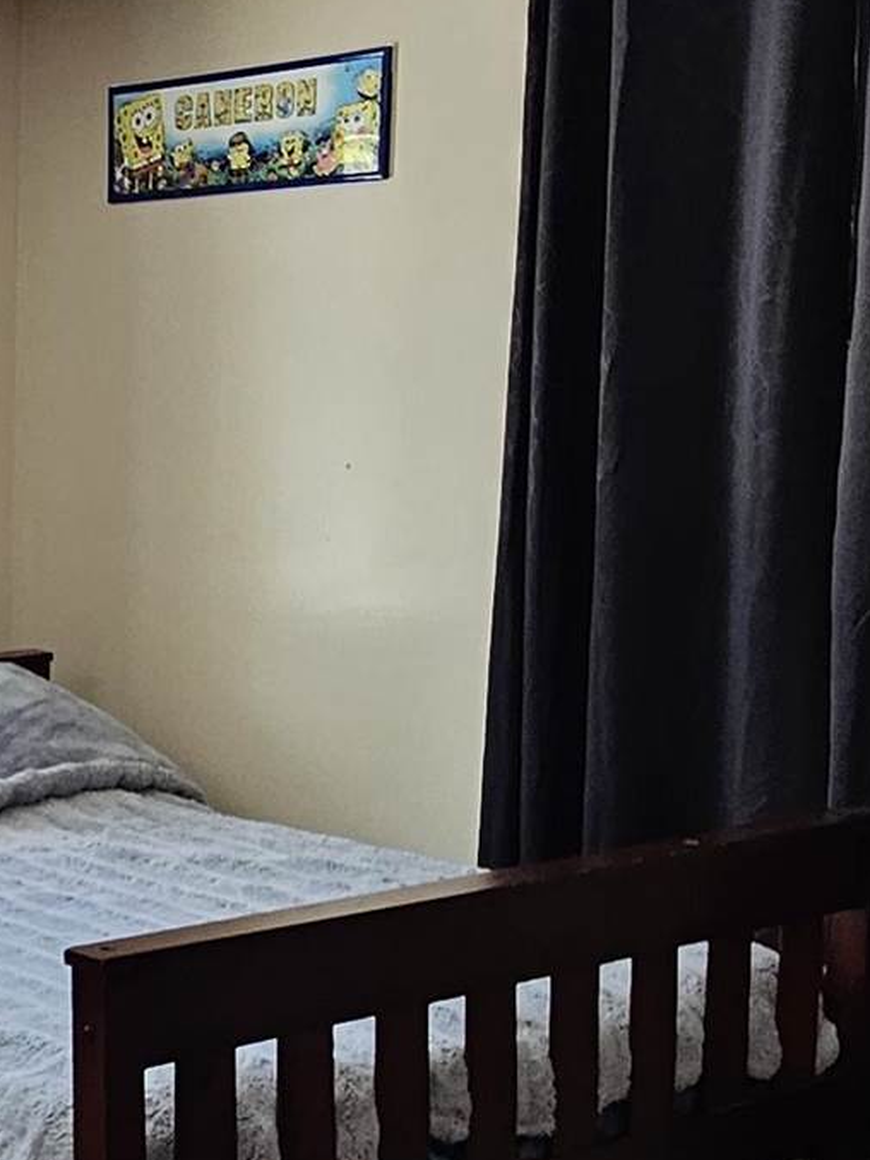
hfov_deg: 22.8
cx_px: -176
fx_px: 1976
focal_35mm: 59
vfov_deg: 32.7
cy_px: 610
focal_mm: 2.2
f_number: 2.2
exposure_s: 1/60
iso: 125
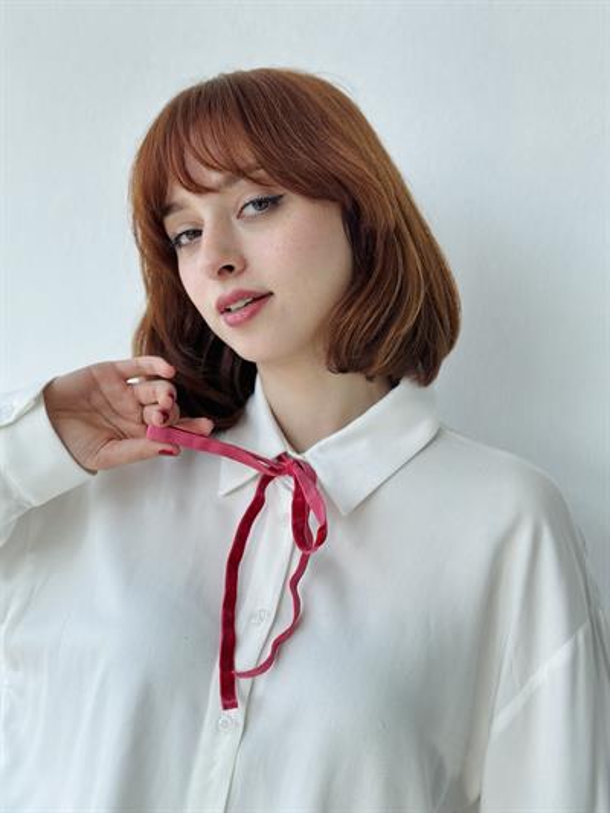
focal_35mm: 48
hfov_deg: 30.3
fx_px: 1127
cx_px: 305
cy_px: 406
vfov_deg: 39.6
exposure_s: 1/597
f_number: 1.78
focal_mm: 6.86
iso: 80
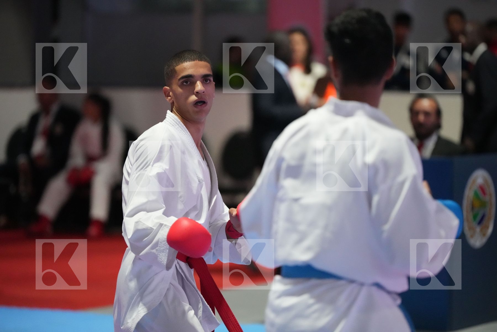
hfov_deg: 11.3
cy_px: 166
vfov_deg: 7.5
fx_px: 2512
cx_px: 248
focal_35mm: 182
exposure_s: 1/800
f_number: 2.8
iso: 10000
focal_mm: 182
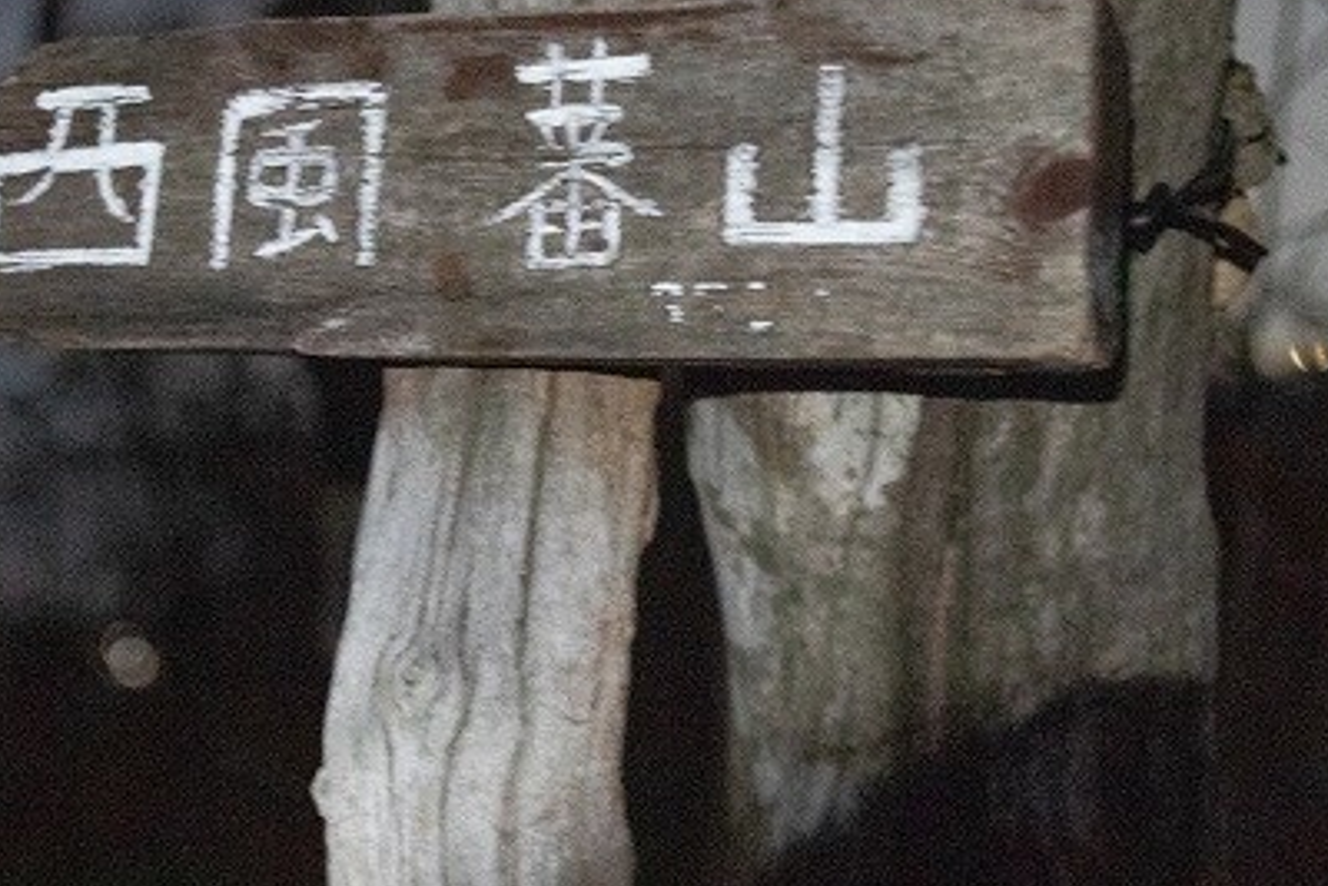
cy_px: 304
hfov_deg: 23.6
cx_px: 468
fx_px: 3173
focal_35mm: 86
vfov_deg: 15.9
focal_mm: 43
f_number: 2.8
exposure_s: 1/10
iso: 25600
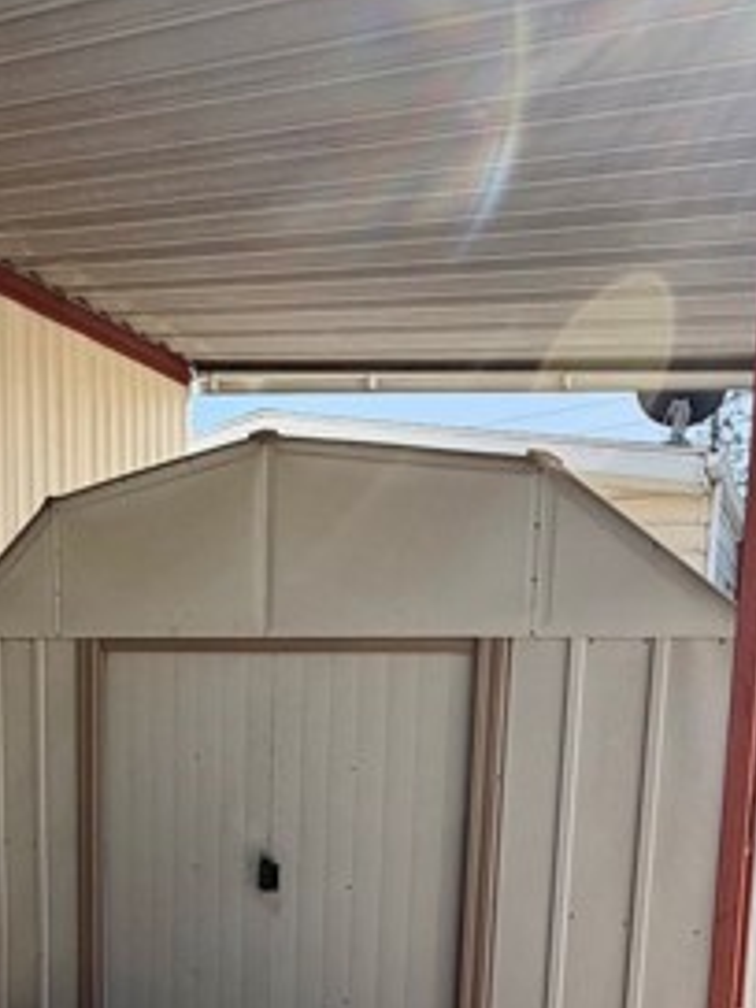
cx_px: 352
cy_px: 834
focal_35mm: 33
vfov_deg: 51.2
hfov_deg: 42.9
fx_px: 961
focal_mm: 2.22
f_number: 2.2
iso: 40
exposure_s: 1/596
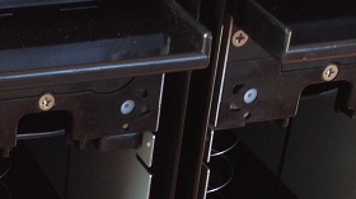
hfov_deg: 16.6
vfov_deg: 9.2
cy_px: 358
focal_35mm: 126
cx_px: -9
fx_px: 1188
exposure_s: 1/20
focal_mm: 4.12
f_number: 2.4
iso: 64
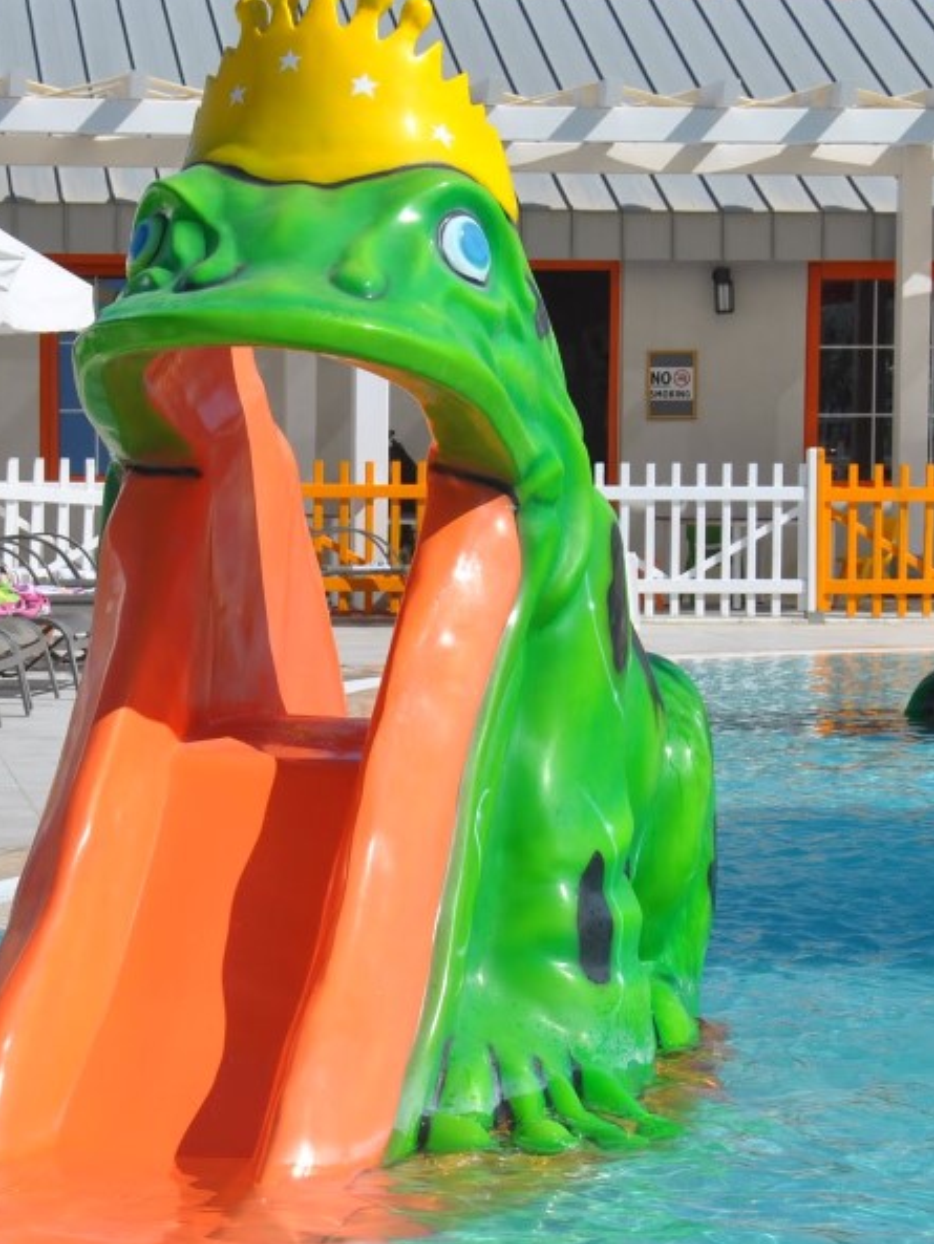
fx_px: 4819
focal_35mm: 134
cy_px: 694
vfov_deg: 14.7
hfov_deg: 11.1
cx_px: 349
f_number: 9
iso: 100
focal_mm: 48
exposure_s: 1/320
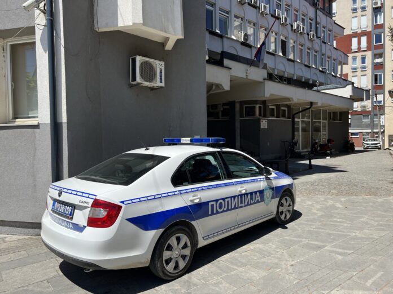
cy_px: 147
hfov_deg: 67.3
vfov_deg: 53.1
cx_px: 196
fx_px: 295
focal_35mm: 26
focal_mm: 5.7
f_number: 1.5
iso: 50
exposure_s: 1/3571
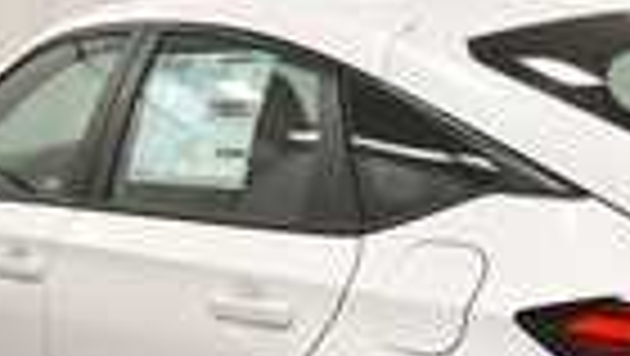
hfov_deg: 23.3
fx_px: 1505
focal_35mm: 90
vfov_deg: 13.2
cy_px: 381
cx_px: 504
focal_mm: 20
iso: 800
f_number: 5.6
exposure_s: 1/250
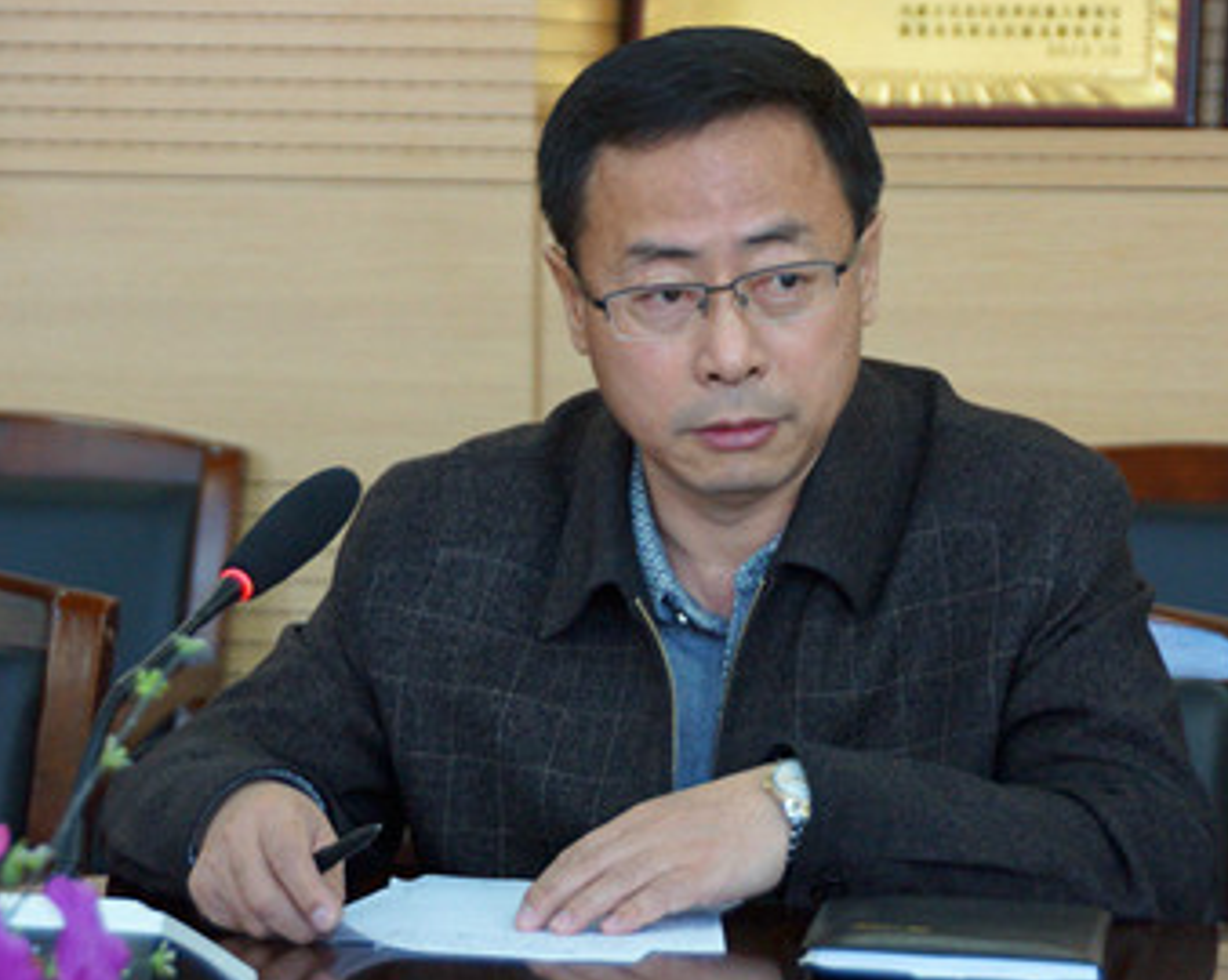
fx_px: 5921
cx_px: 696
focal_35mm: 163
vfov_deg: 9.5
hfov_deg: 11.8
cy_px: 506
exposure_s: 1/60
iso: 1600
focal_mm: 90
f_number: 5.6
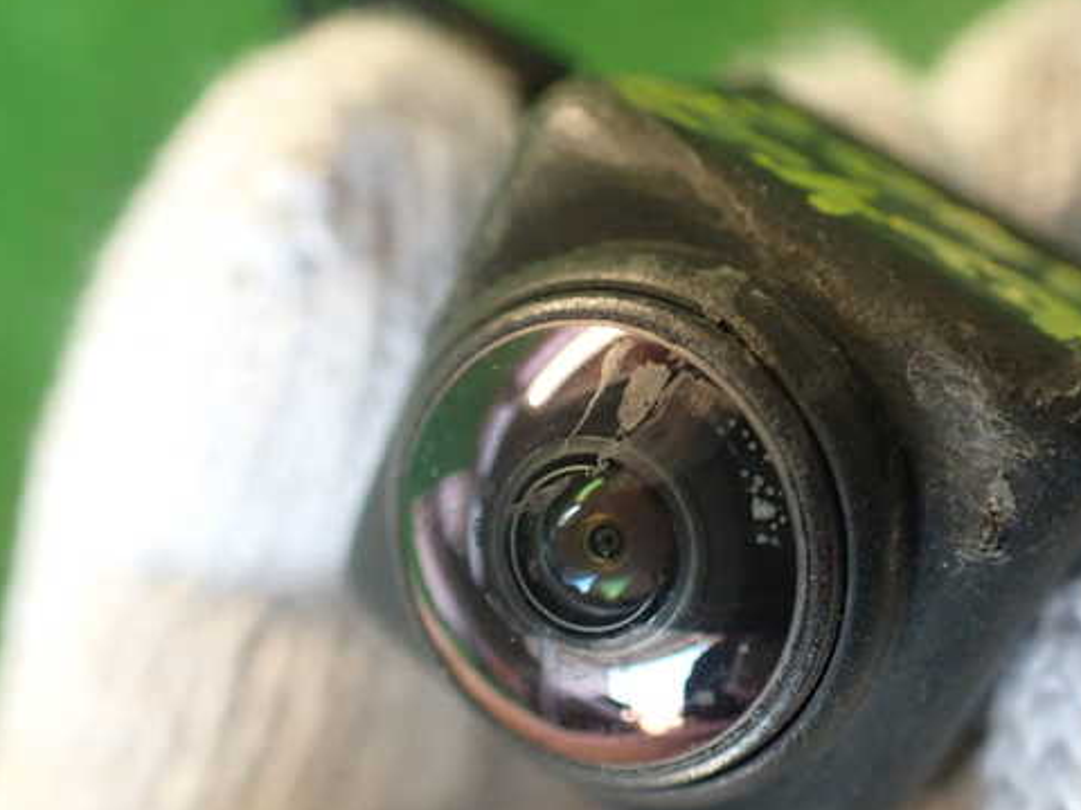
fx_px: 1249
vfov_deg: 36.0
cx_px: 664
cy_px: 425
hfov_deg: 46.5
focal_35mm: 40
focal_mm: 5.79
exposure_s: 1/30
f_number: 2.4
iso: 250
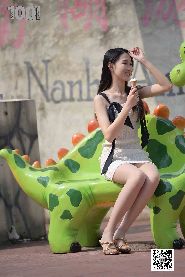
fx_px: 1464
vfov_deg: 10.8
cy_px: 138
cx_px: 92
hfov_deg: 7.2
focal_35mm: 190
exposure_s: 1/4000
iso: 200
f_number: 2.8
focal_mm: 190
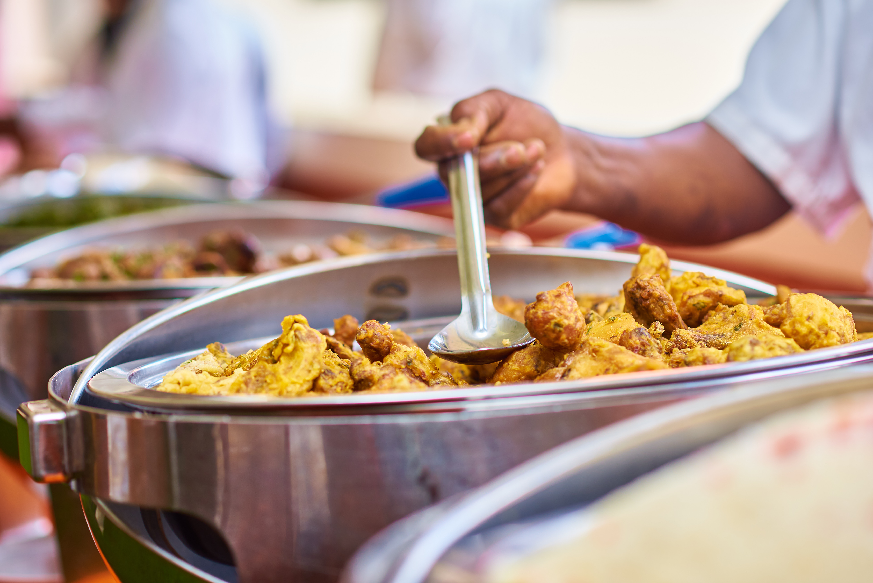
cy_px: 292
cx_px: 436
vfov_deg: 16.1
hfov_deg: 23.9
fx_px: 2062
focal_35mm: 85
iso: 160
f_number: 2.8
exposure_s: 1/250
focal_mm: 85
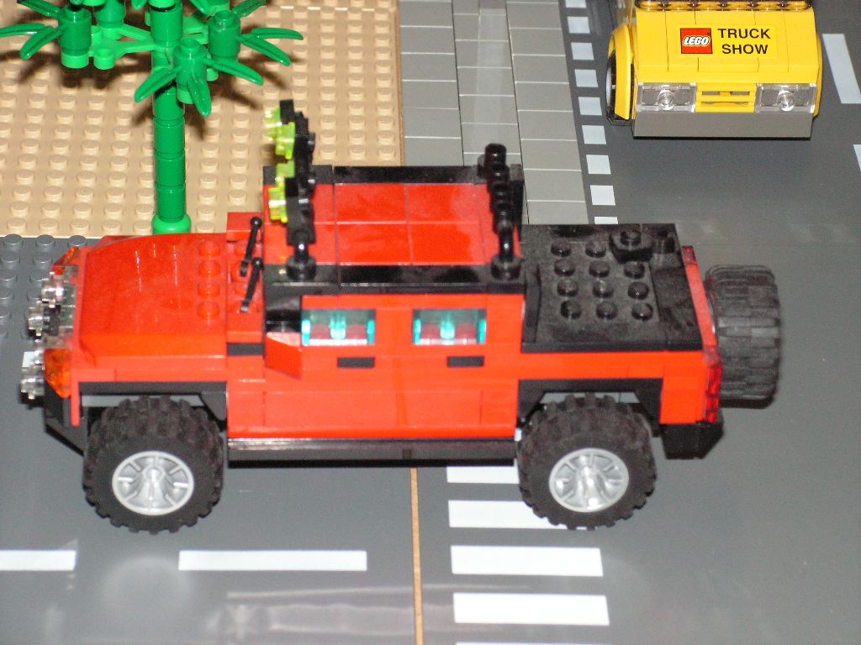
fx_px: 2562
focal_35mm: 103
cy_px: 322
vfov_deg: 14.4
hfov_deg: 19.1
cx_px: 430
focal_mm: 17.3
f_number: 3.4
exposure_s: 1/100
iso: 160
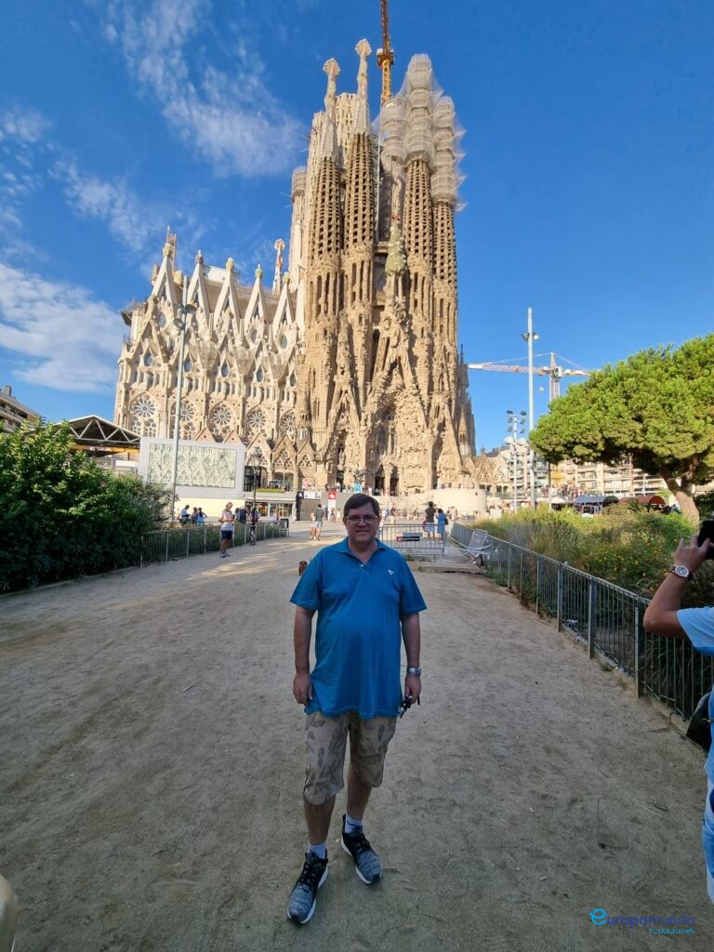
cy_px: 476
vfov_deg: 106.2
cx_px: 357
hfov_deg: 89.9
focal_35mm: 13
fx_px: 358
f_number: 2.2
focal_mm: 2.2
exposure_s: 1/874
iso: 50
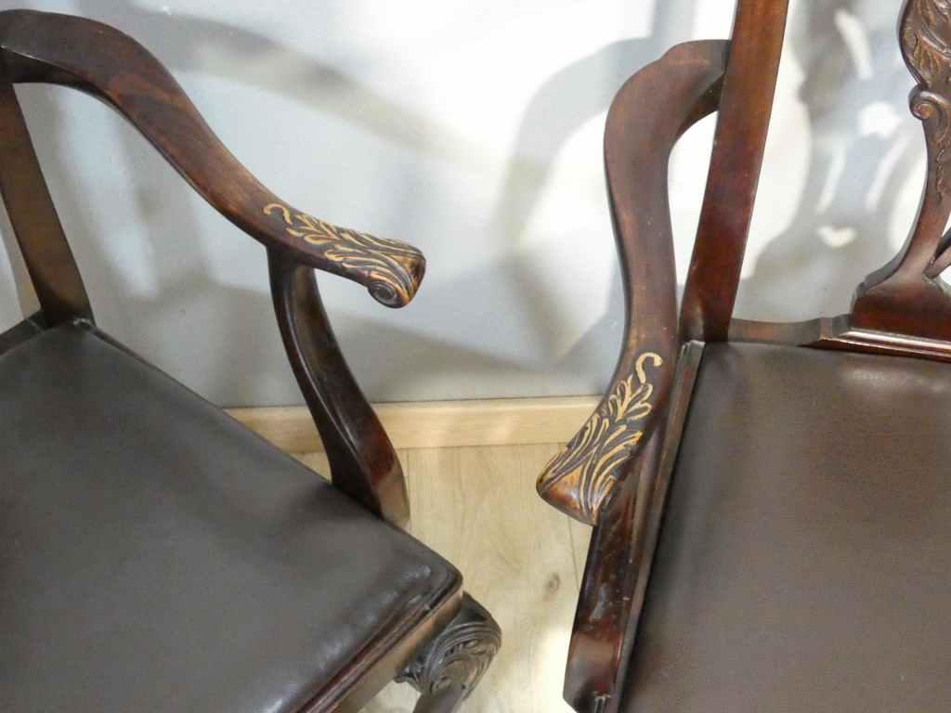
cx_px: 476
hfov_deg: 43.9
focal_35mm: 43
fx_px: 1181
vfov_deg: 33.6
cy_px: 356
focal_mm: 7.8
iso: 3200
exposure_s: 1/100
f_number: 3.7
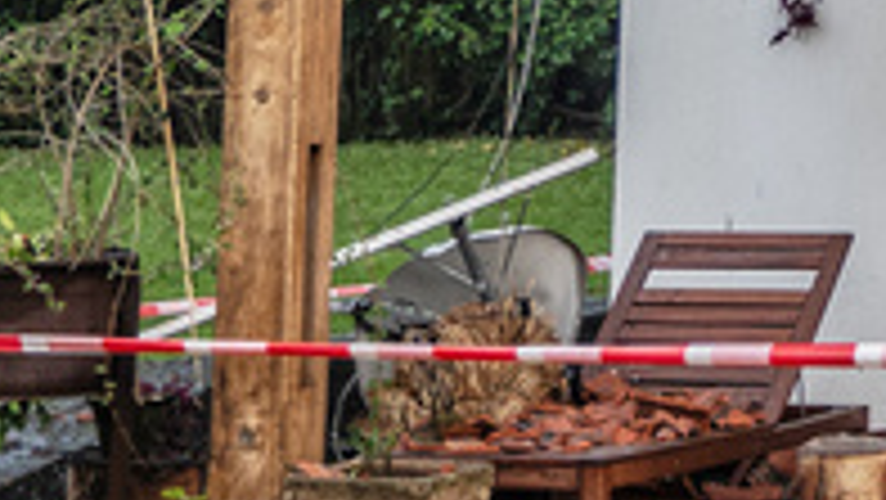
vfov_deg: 6.0
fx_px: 4607
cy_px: -536
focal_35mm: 196
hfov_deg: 10.1
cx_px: 1794
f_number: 2.8
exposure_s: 1/400
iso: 250
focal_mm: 24
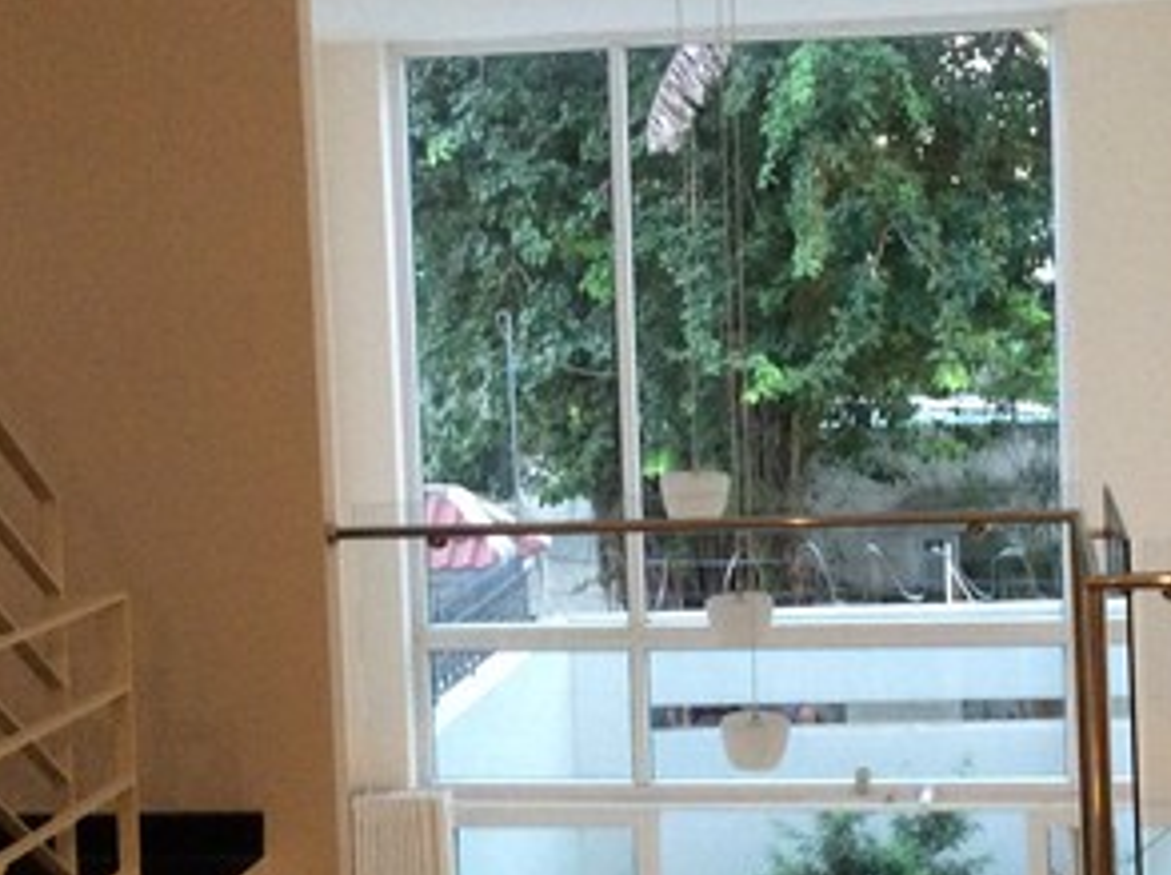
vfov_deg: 21.0
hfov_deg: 27.8
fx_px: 2365
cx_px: 695
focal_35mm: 70
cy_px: 436
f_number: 2.4
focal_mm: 3.3
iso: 250
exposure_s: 1/24
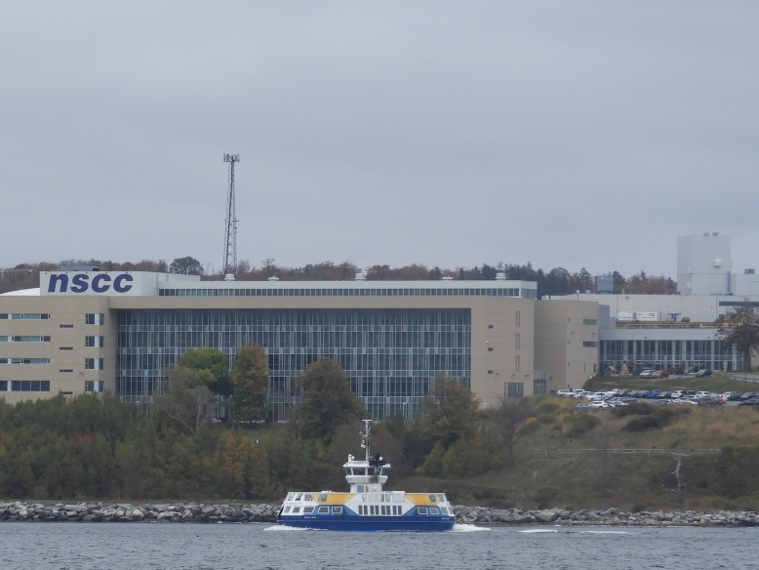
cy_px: 485
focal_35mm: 407
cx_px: 63
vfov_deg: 3.7
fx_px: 8927
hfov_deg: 4.9
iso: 100
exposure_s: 1/160
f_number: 5.3
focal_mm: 39.4
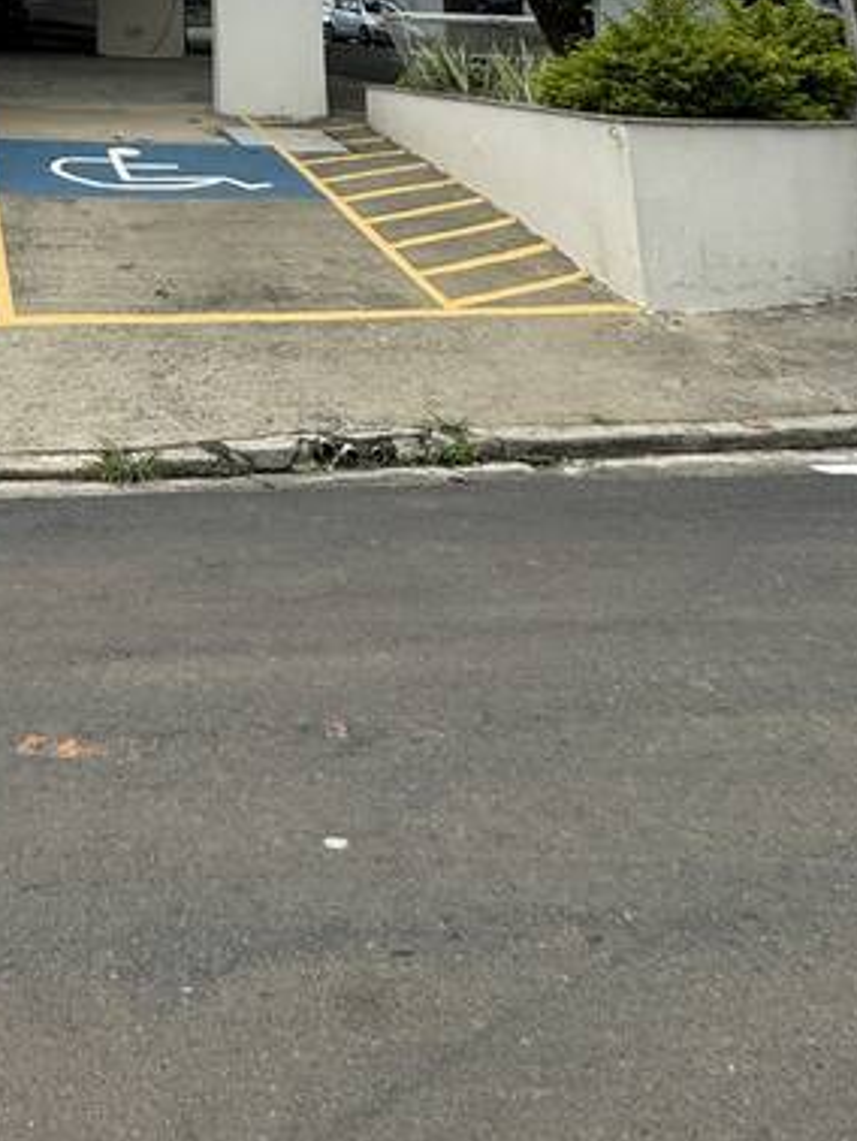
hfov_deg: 31.3
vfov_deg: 34.9
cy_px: -293
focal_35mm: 40
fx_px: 1319
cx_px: -121
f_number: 2.2
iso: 50
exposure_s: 1/1672
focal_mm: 2.22
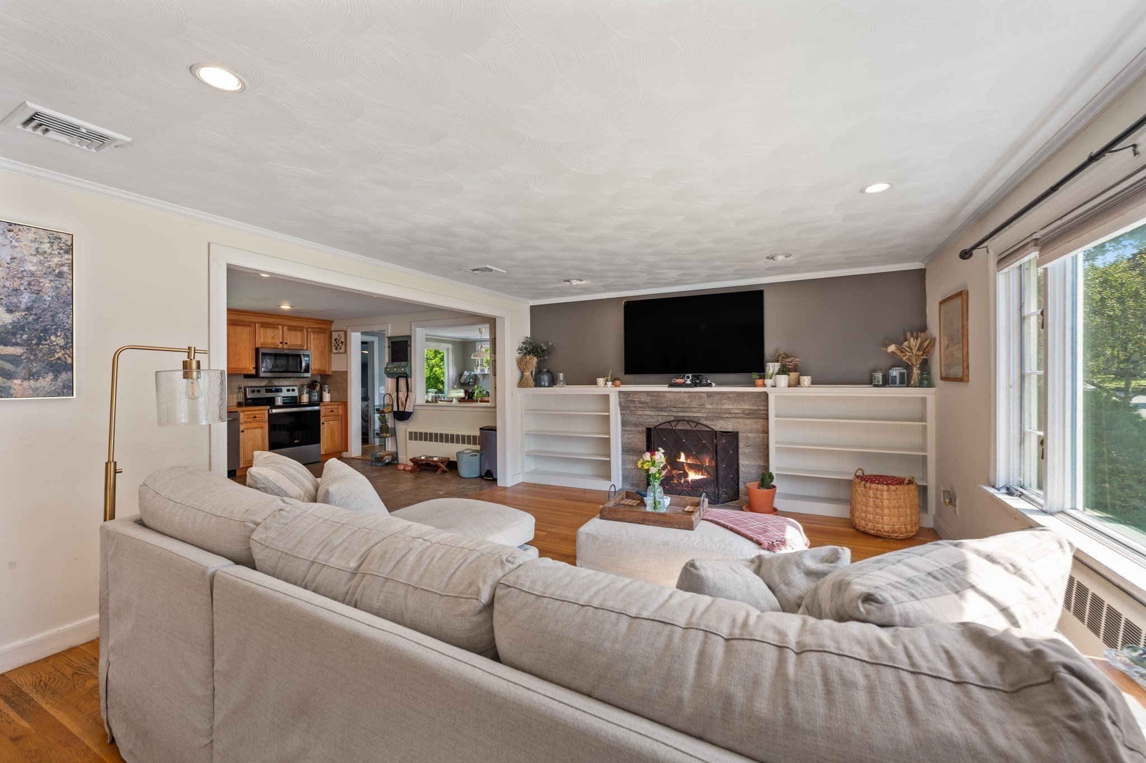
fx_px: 445
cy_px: 382
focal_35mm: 14
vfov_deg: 81.1
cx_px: 573
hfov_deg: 104.3
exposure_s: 1/6
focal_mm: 14
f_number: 8
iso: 100
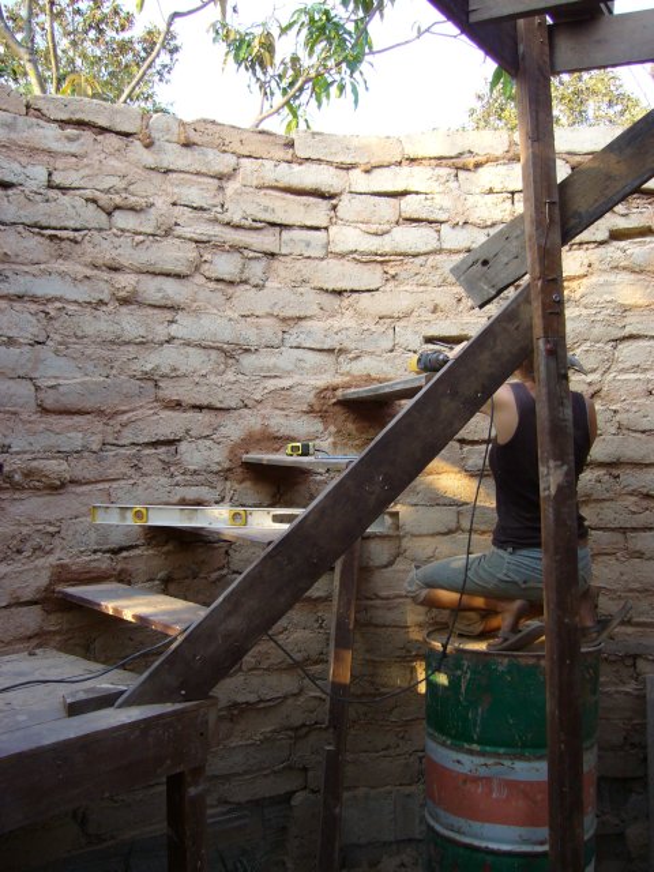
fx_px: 882
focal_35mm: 35
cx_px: 327
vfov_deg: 52.6
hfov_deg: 40.7
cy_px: 436
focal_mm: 5.8
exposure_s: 1/125
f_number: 2.8
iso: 100
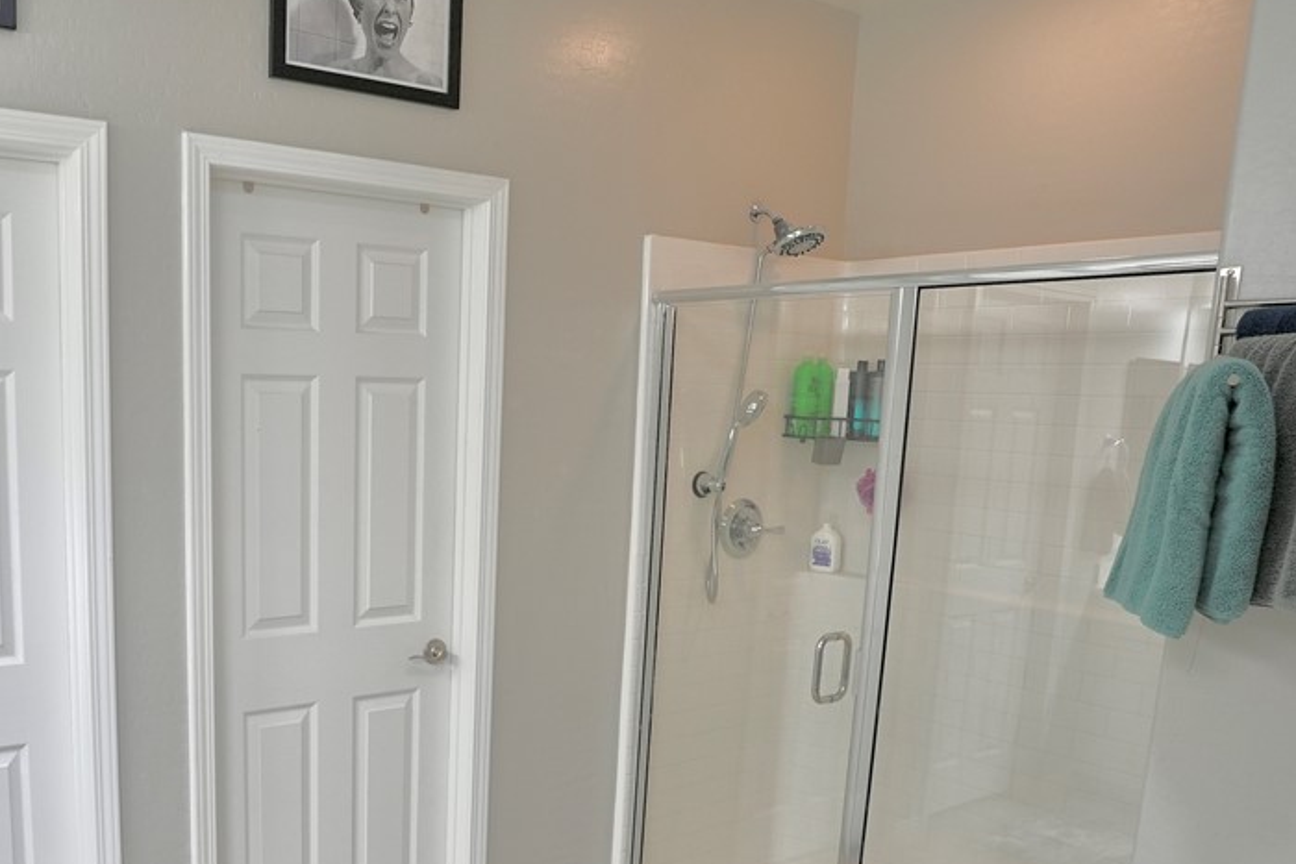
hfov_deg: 58.6
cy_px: 614
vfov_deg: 41.5
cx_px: 412
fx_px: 1116
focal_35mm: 31
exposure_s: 1/160
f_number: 4
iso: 800
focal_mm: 20
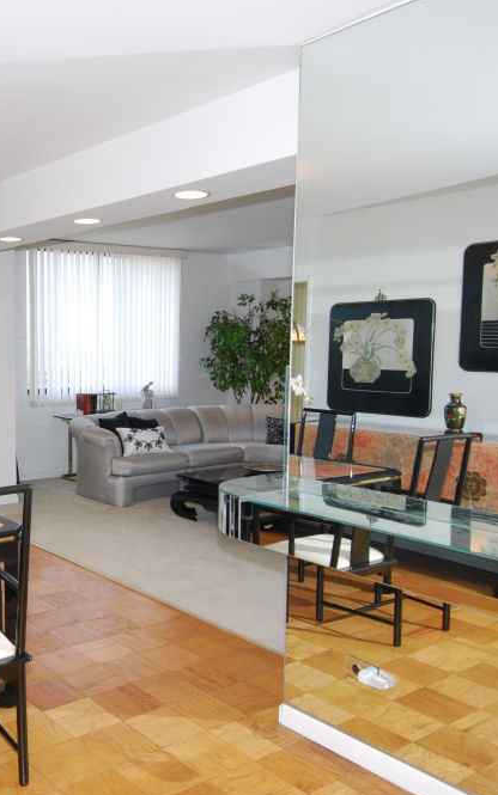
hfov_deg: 35.5
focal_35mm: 33
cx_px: 26
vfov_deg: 58.1
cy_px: 407
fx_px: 716
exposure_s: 1/100
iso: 200
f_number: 5
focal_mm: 14
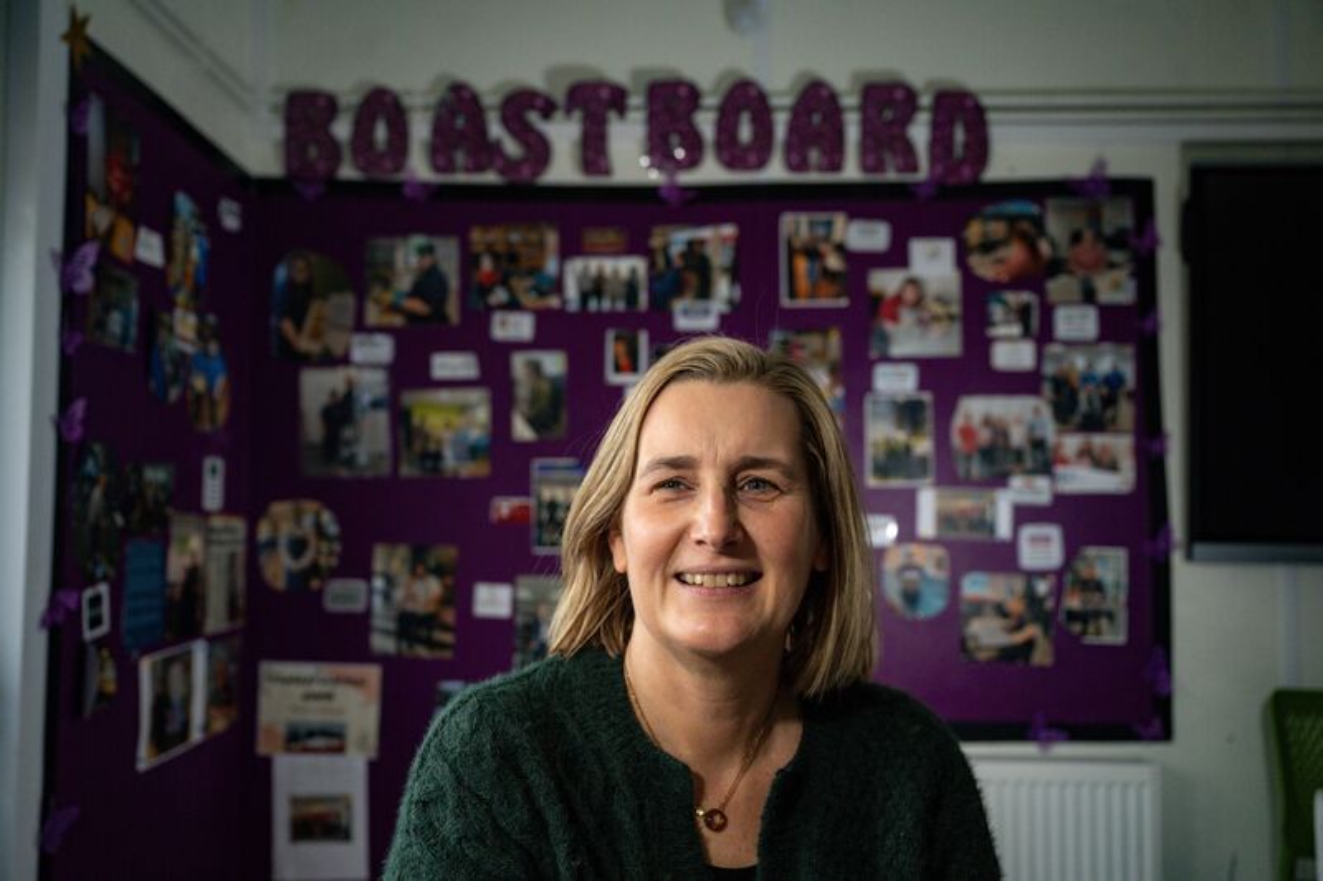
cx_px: 662
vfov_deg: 41.1
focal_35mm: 32
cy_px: 440
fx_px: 1176
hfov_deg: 58.7
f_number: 3.5
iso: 2500
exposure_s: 1/160
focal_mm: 32
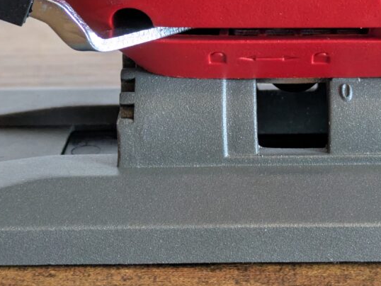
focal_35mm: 97
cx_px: 242
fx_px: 1068
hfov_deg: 20.2
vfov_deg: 15.2
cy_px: 107
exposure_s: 1/25
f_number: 1.89
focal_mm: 5.43
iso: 340
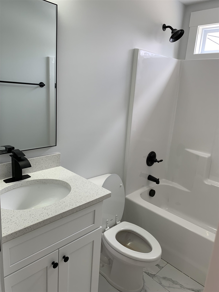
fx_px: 219
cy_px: 146
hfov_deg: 53.1
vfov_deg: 67.3
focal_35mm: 26
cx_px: 110
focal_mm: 4.25
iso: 50
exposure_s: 1/120
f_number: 1.8
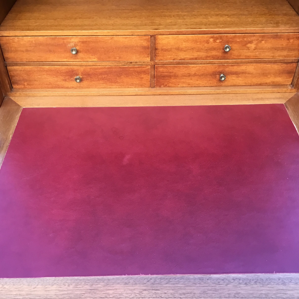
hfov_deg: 44.9
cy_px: 151
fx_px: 362
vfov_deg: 44.9
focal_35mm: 37
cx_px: 142
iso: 32
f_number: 2.4
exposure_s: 1/33
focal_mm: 3.3
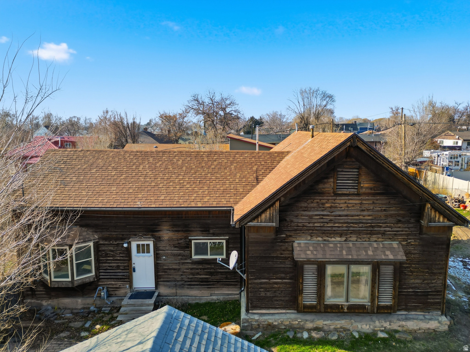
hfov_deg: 71.6
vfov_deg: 56.8
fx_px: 326
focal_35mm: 24
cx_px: 235
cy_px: 176
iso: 100
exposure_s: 1/5000
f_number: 1.7
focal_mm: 6.7
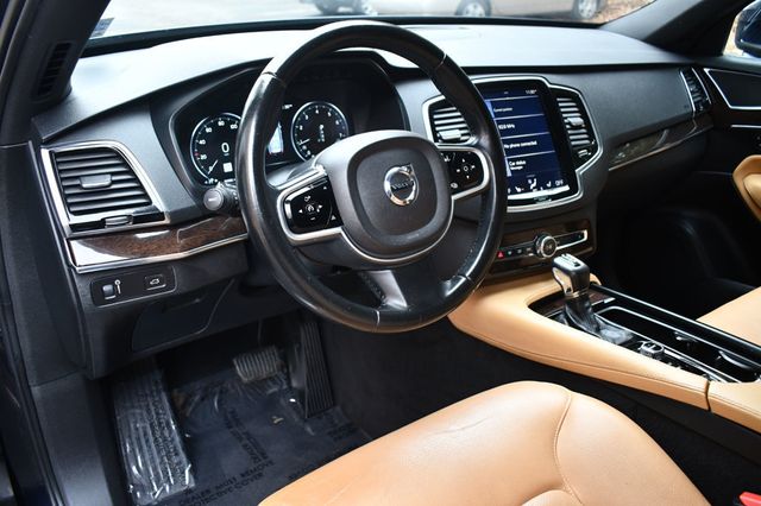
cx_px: 380
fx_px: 634
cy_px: 253
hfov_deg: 62.0
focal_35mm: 30
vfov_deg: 43.6
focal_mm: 20
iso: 800
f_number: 3.8
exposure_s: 1/160
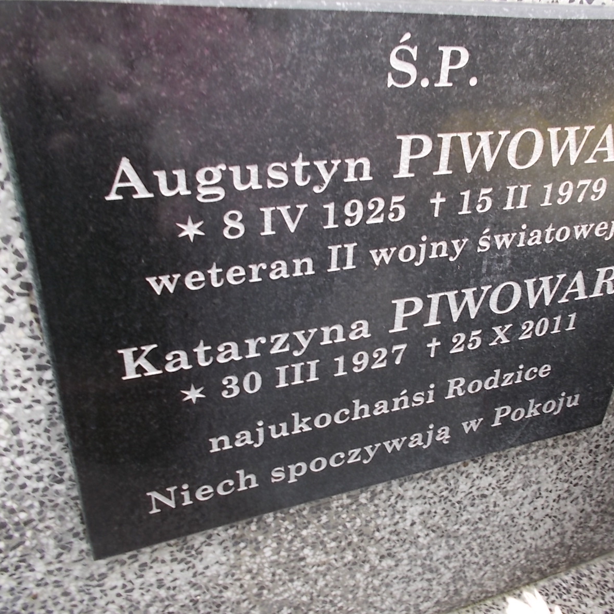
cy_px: 305
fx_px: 622
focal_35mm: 31
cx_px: 361
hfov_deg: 52.3
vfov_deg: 52.5
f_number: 3.2
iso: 80
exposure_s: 1/40
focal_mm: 4.6
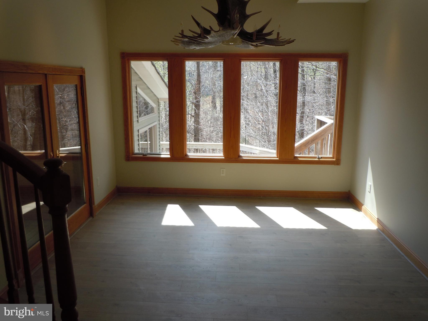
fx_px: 346
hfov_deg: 63.4
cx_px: 214
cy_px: 160
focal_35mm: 28
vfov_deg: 49.7
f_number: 3.7
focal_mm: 5
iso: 100
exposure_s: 1/125
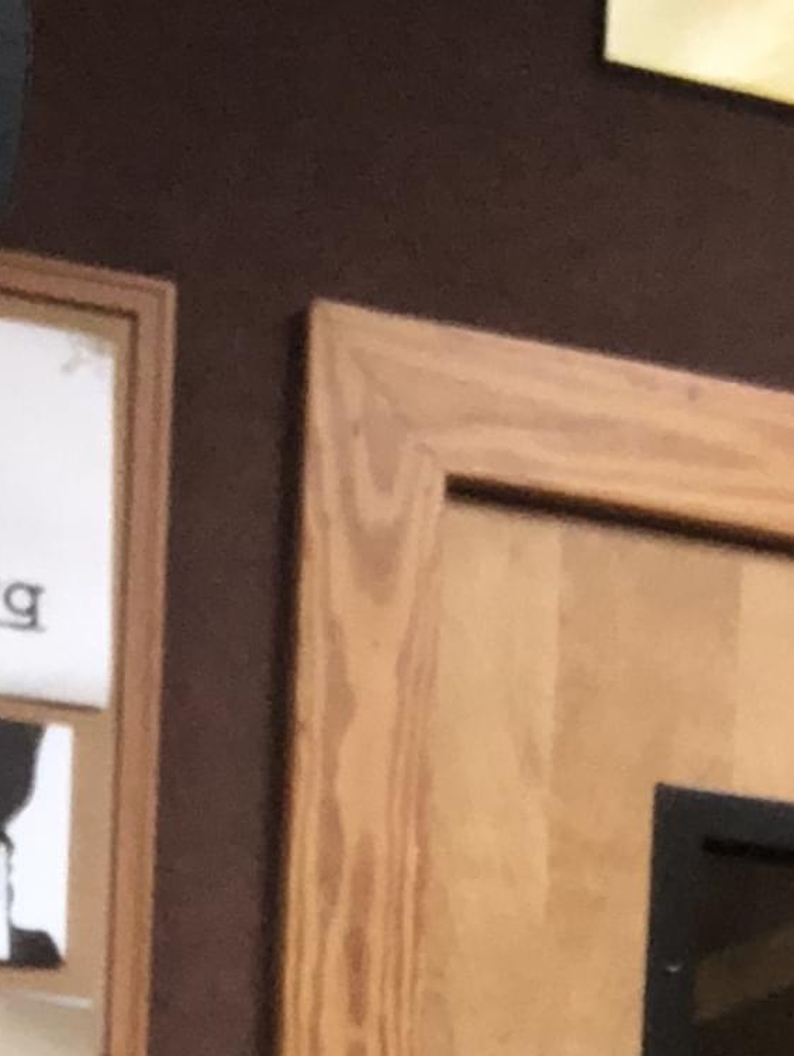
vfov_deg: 14.4
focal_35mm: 128
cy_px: 1571
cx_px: 912
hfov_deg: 11.4
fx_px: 3908
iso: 160
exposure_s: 1/40
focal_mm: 2.87
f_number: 2.2
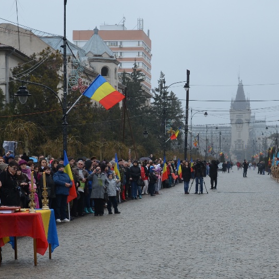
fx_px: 729
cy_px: 173
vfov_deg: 21.6
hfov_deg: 21.6
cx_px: 177
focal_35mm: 80
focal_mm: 28
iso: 200
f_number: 6.3
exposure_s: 1/160
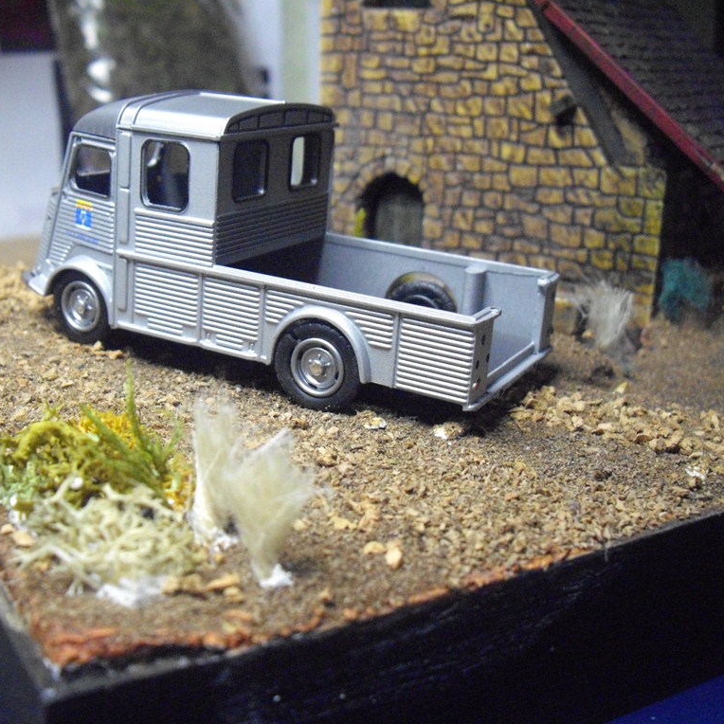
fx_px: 1065
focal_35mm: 45
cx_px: 293
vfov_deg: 37.6
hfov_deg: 37.4
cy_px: 361
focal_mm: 7.9
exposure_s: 1/40
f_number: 2.8
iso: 800
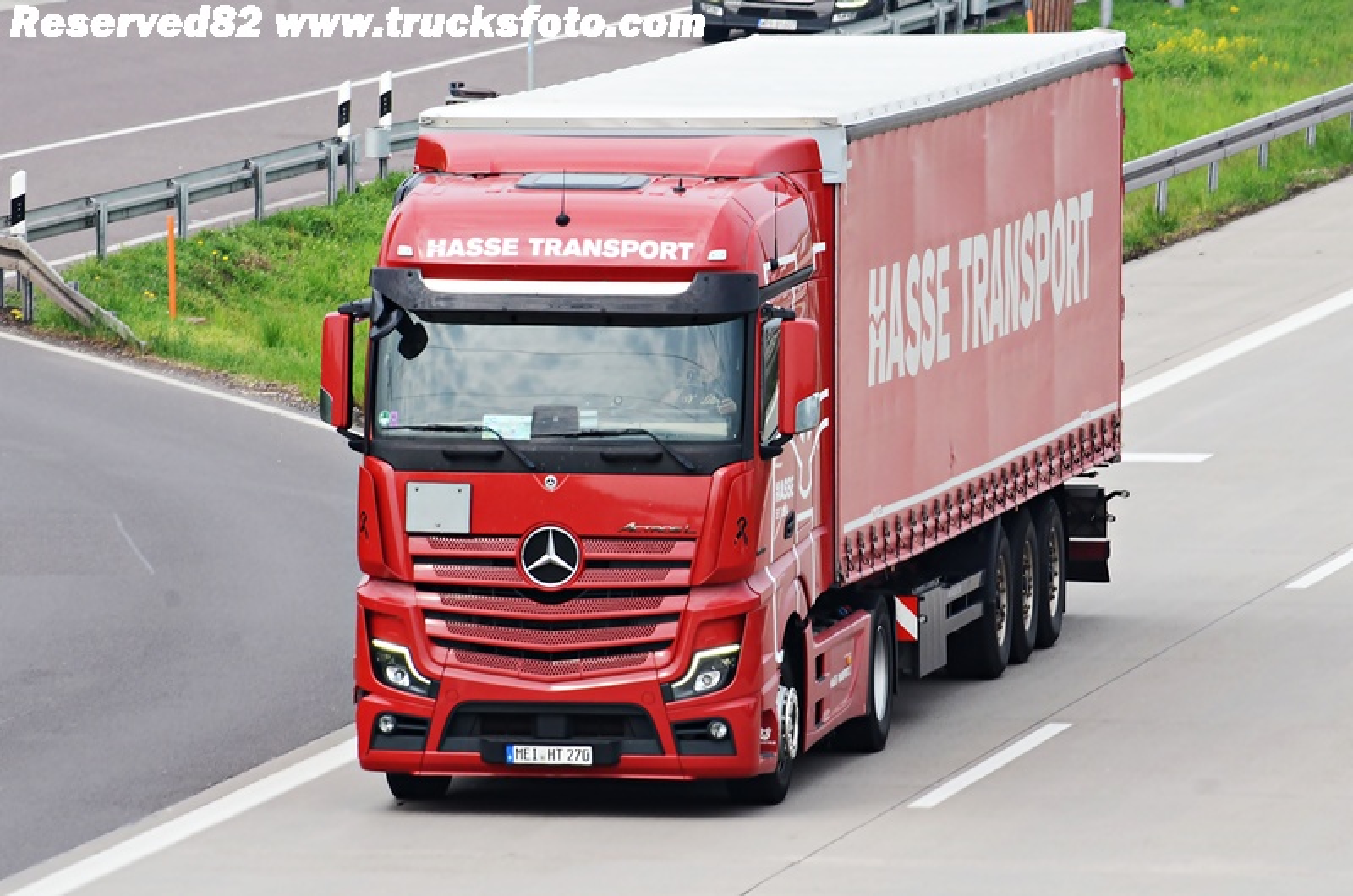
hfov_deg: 5.7
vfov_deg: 3.8
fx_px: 13503
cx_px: 676
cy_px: 448
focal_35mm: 360
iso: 400
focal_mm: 240
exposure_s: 1/500
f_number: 11
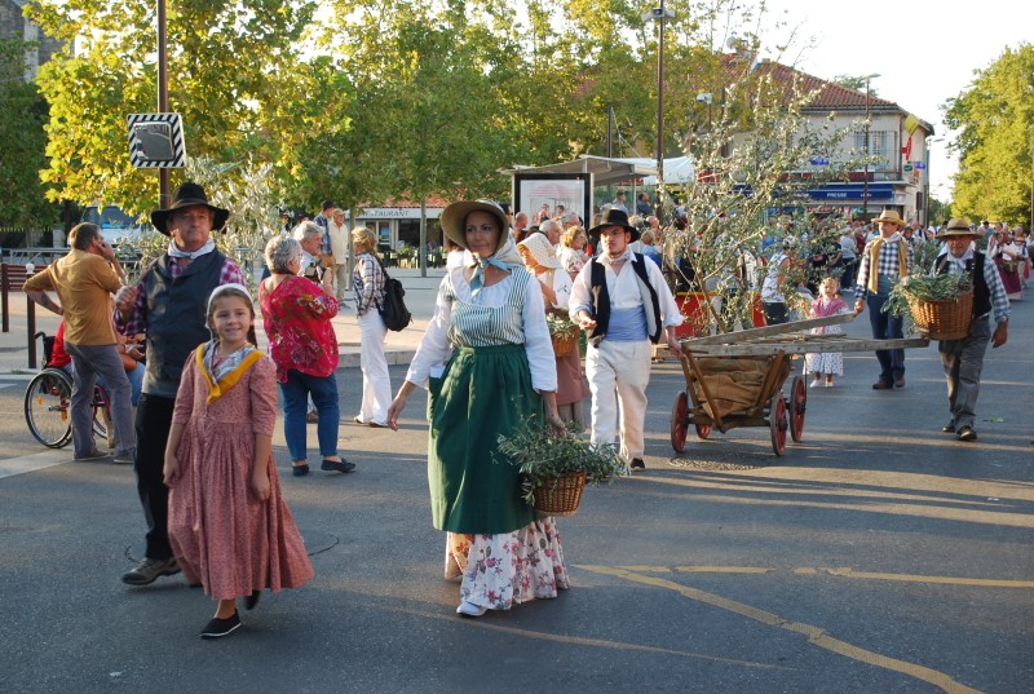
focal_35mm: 54
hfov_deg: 36.8
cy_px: 347
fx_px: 1554
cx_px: 517
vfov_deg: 25.2
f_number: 5.3
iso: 200
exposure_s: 1/100
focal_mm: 36
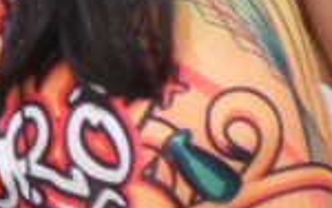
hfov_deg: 9.0
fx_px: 1847
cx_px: -547
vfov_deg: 6.2
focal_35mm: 204
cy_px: -270
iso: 100
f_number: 3.1
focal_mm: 6.3
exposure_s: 1/30
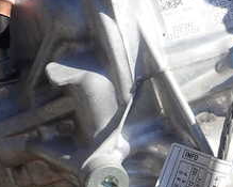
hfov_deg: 28.1
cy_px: 143
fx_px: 462
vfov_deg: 22.6
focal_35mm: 67
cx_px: 159
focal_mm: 4.5
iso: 100
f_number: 2.8
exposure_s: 1/800
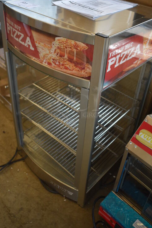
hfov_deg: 36.0
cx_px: 77
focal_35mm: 37
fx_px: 234
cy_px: 102
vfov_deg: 51.7
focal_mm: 20
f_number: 3.5
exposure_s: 1/250
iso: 800
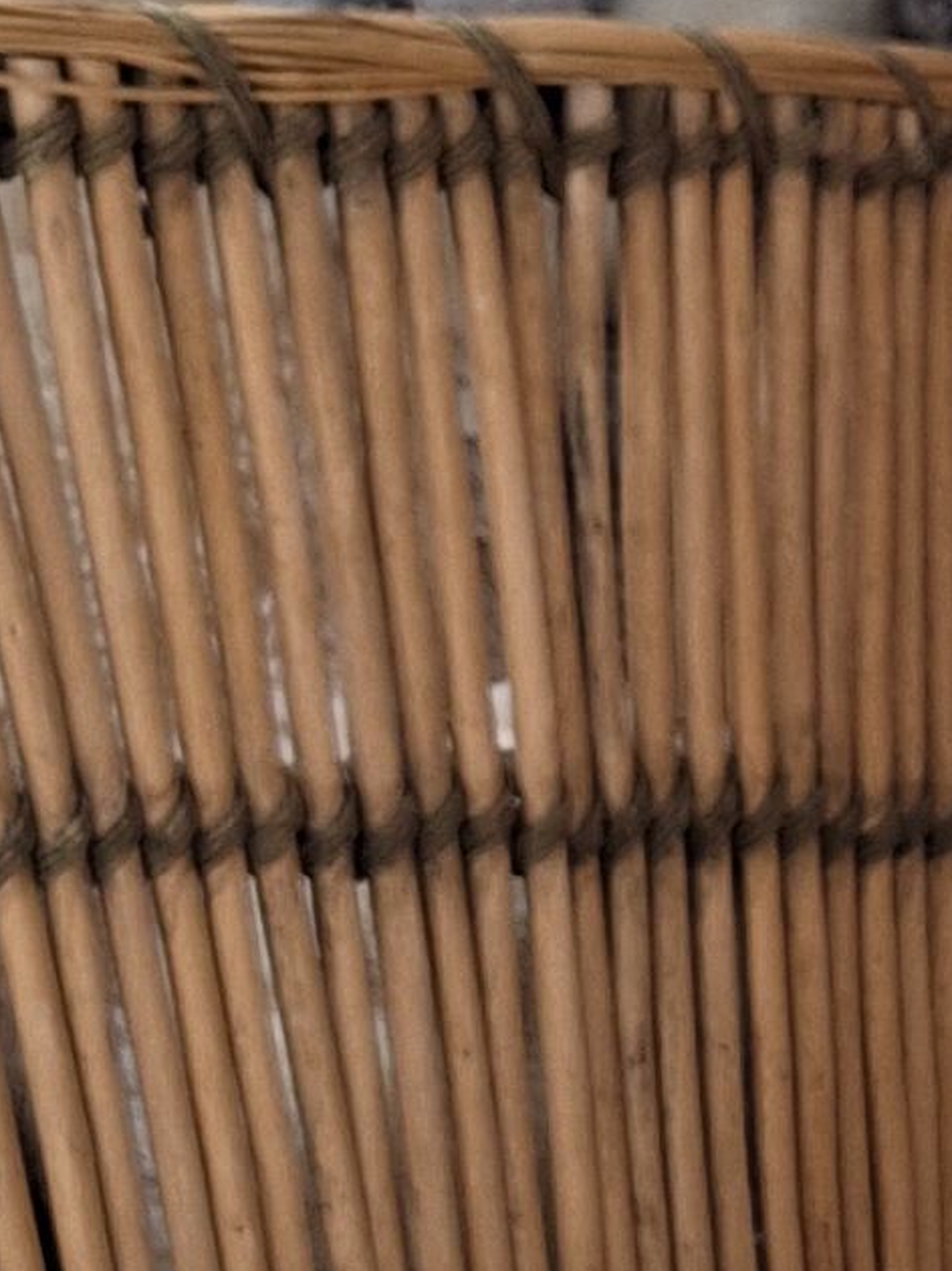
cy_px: 1263
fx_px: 5467
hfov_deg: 9.4
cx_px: 1852
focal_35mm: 149
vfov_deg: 13.1
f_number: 1.8
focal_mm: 5.54
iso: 80
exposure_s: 1/100
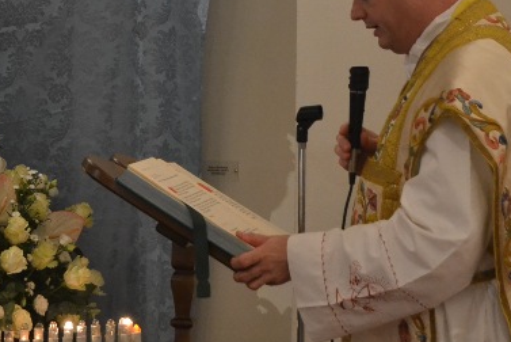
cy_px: 132
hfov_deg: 14.2
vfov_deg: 9.6
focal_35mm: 143
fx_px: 2032
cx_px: 27
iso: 2500
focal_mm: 45
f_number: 5.3
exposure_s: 1/60
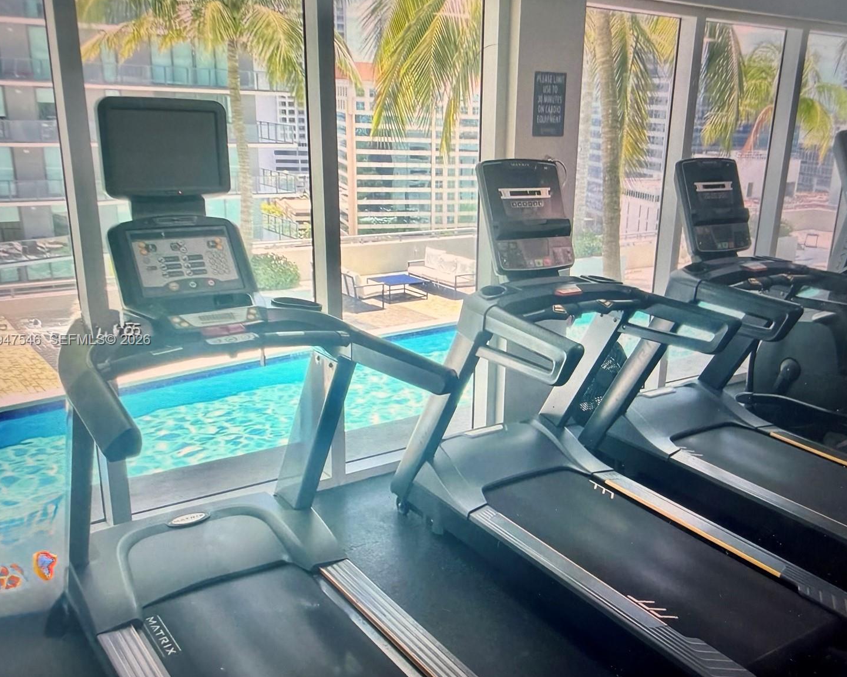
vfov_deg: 54.9
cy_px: 341
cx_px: 438
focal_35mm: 26
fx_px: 652
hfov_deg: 66.0
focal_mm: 2.22
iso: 100
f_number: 2.2
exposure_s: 1/120
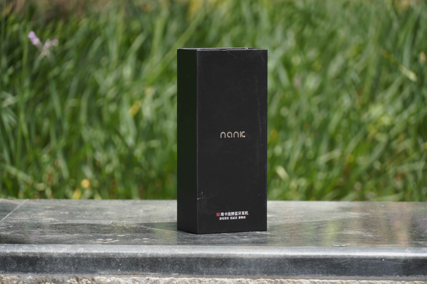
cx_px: 214
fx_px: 2402
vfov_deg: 6.8
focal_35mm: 202
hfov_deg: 10.2
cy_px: 142
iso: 100
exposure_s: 1/160
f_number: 5.6
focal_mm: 135
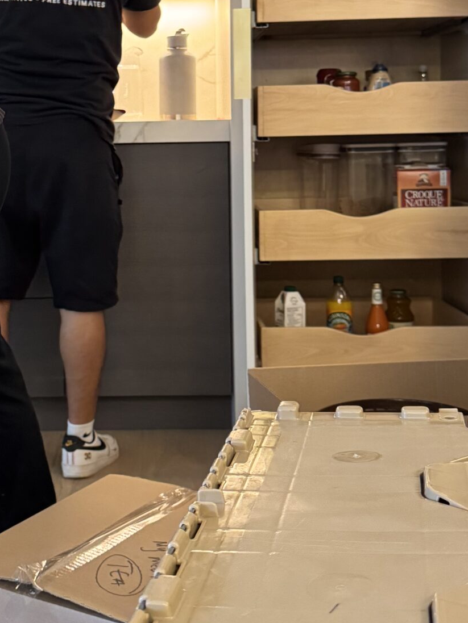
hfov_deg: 25.9
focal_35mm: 56
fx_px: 1009
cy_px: 185
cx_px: 133
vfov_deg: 33.9
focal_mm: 6.76
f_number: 1.78
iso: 500
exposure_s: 1/60
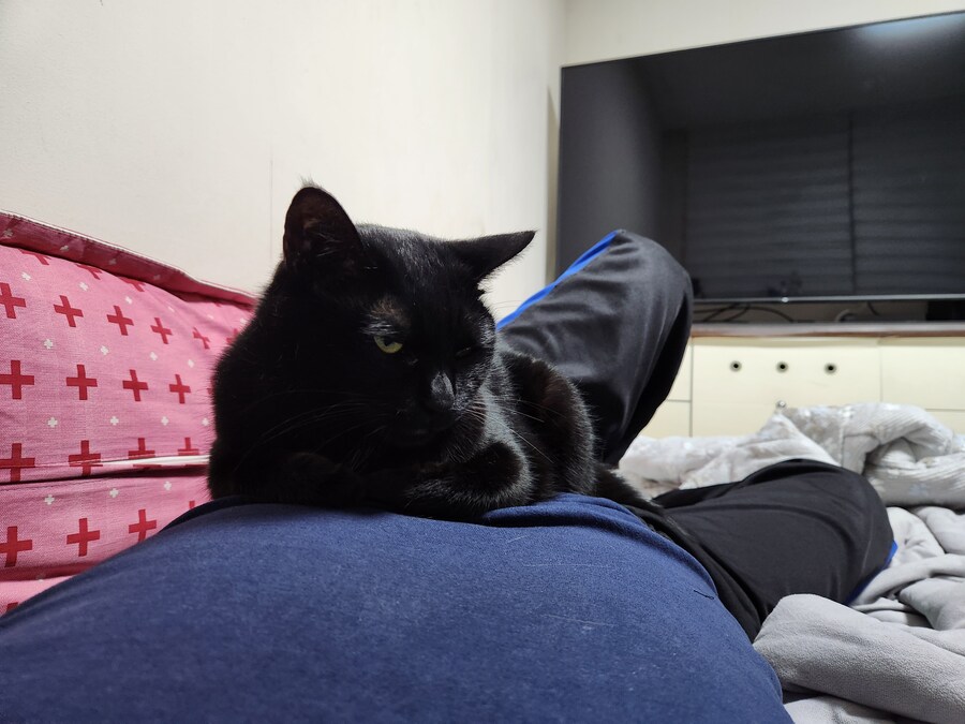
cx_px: 482
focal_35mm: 23
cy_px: 362
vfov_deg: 58.9
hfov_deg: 73.9
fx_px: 641
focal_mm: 5.4
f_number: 1.8
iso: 500
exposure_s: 1/120
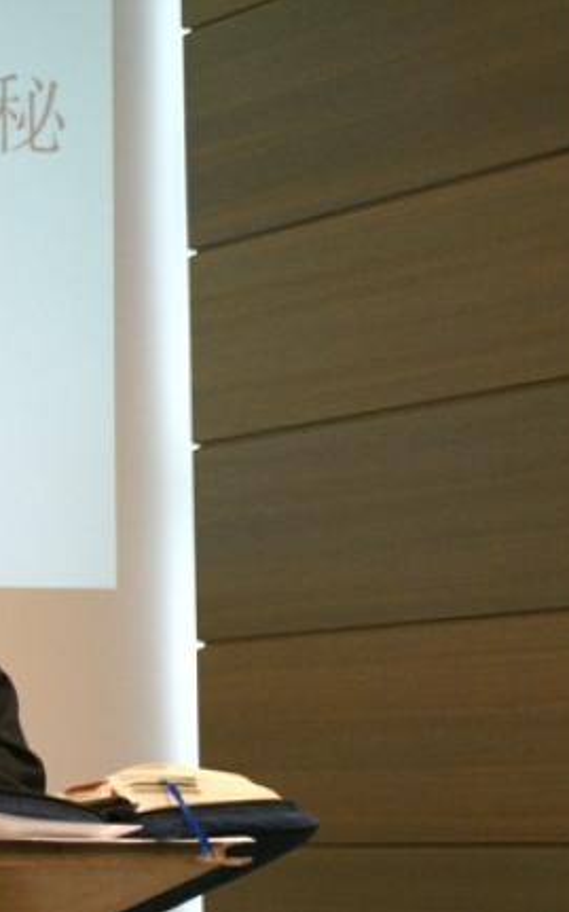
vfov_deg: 20.1
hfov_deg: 12.4
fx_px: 2577
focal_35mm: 104
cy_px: 455
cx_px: -77
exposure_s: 1/15
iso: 800
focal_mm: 45
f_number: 10
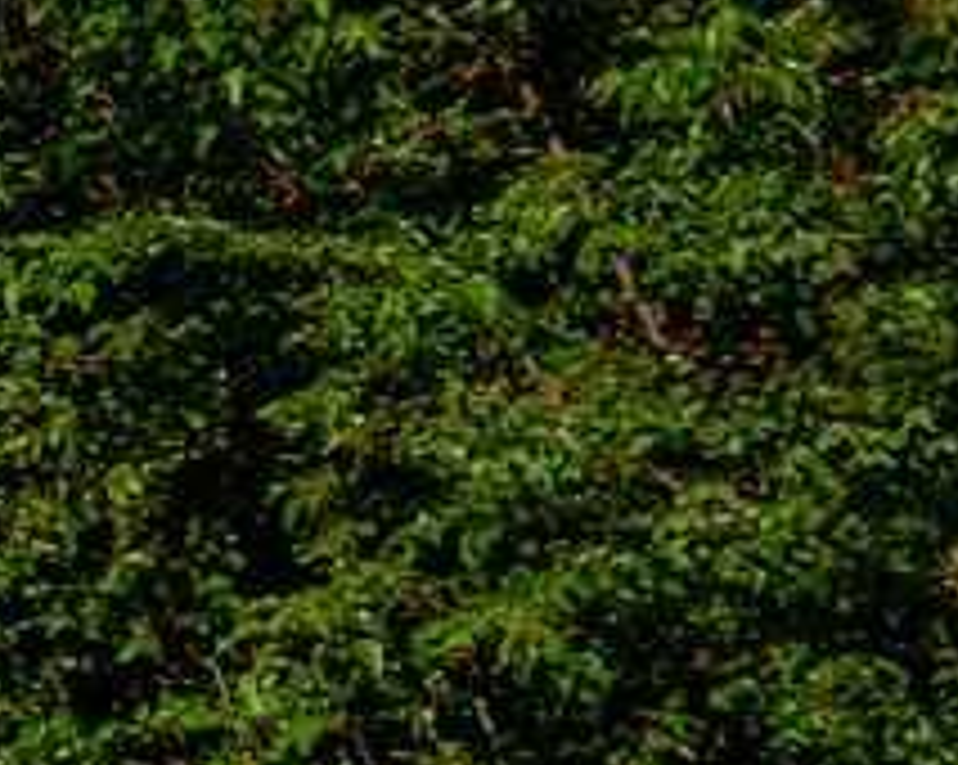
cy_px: 927
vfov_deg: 3.9
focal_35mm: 397
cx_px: -1723
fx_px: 11246
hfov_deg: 4.7
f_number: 7.1
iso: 100
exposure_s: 1/800
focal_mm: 50
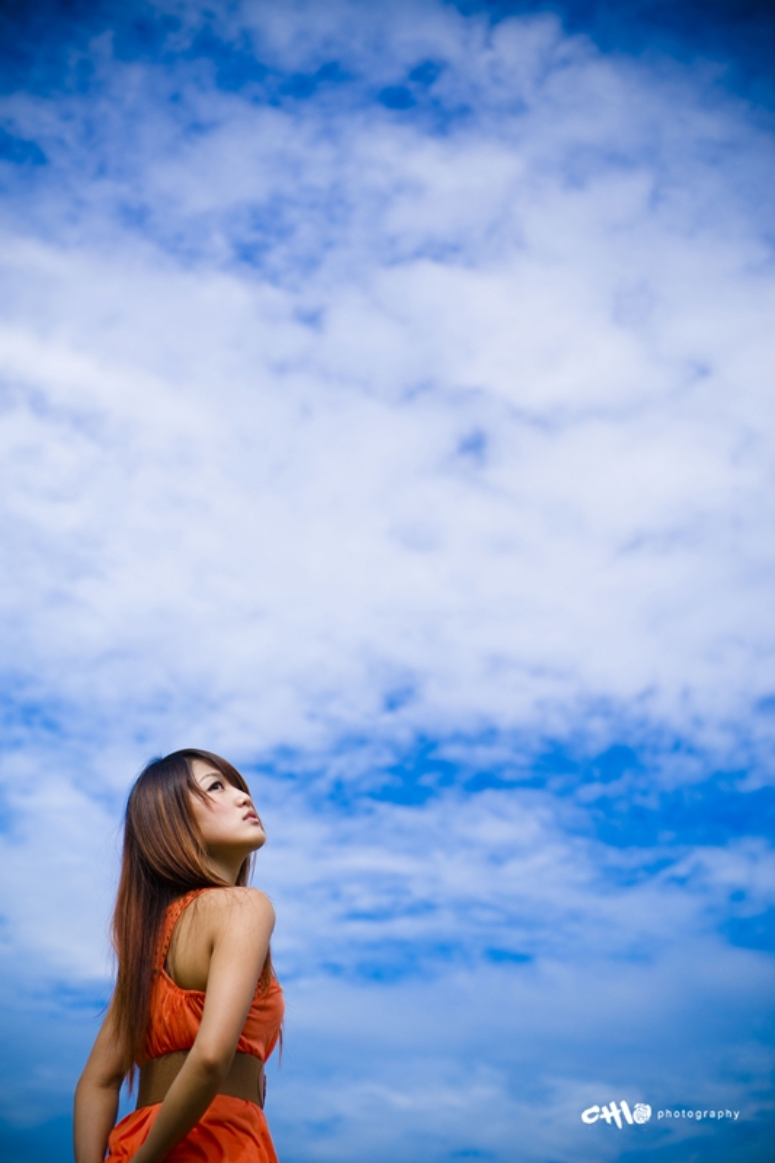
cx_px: 388
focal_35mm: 50
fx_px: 1615
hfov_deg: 27.0
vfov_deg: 39.6
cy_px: 582
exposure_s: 1/2000
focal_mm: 50
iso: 100
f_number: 2.8
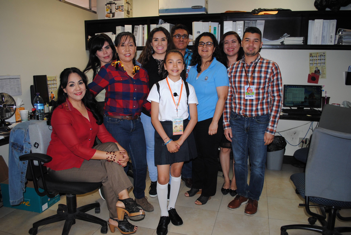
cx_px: 176
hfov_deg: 67.3
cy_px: 118
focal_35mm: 27
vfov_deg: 48.0
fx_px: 264
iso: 200
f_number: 3.5
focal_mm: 18
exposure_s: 1/60
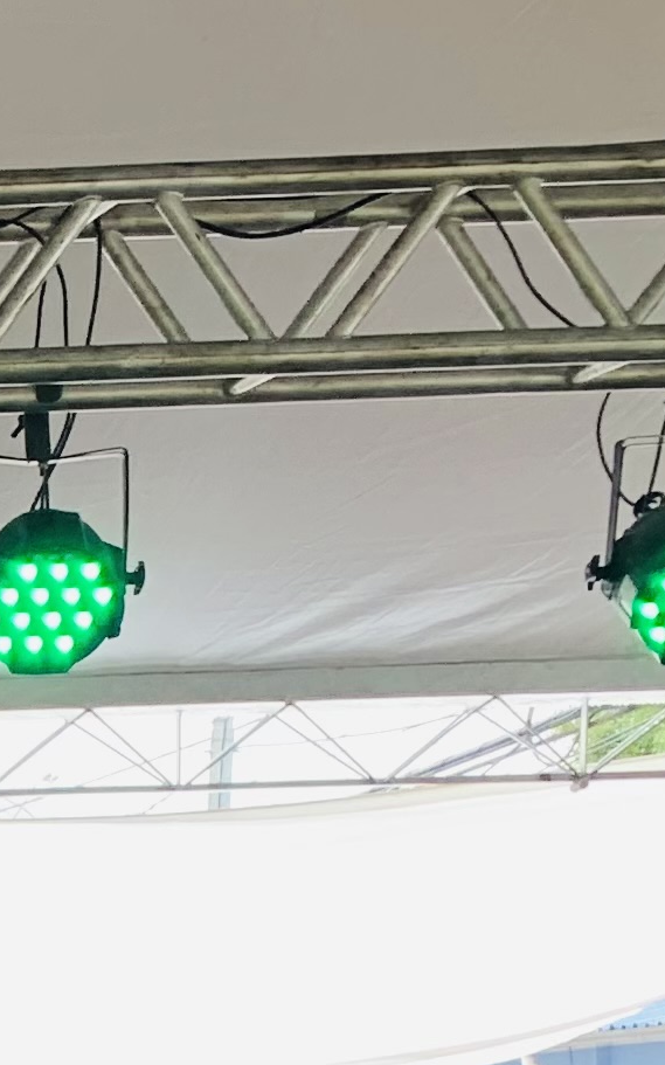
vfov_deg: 15.5
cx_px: -1282
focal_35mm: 122
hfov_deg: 8.9
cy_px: 1682
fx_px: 3539
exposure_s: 1/122
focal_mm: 4.25
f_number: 1.8
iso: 40
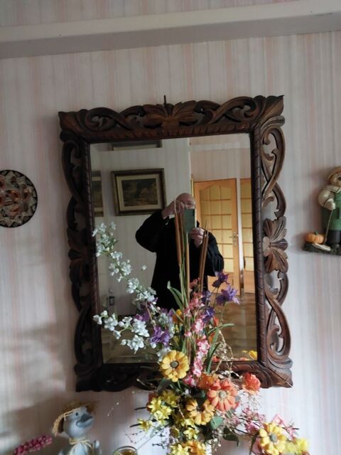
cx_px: 170
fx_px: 394
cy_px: 228
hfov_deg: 46.8
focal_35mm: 30
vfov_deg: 60.0
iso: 1250
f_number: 1.8
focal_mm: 4.6
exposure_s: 1/24
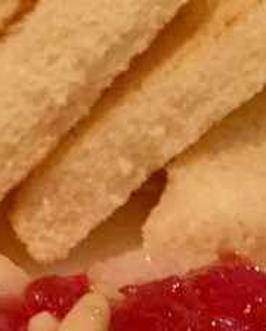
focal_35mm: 111
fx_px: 1089
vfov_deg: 16.1
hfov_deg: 13.8
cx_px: 248
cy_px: 461
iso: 640
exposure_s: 1/15
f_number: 2.2
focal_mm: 4.15
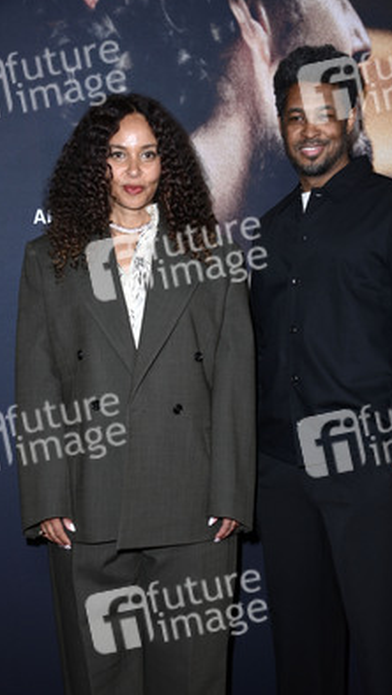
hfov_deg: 23.5
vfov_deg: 40.6
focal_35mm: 51
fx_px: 941
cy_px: 348
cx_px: 228
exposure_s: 1/250
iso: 1250
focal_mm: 48
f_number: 5.6
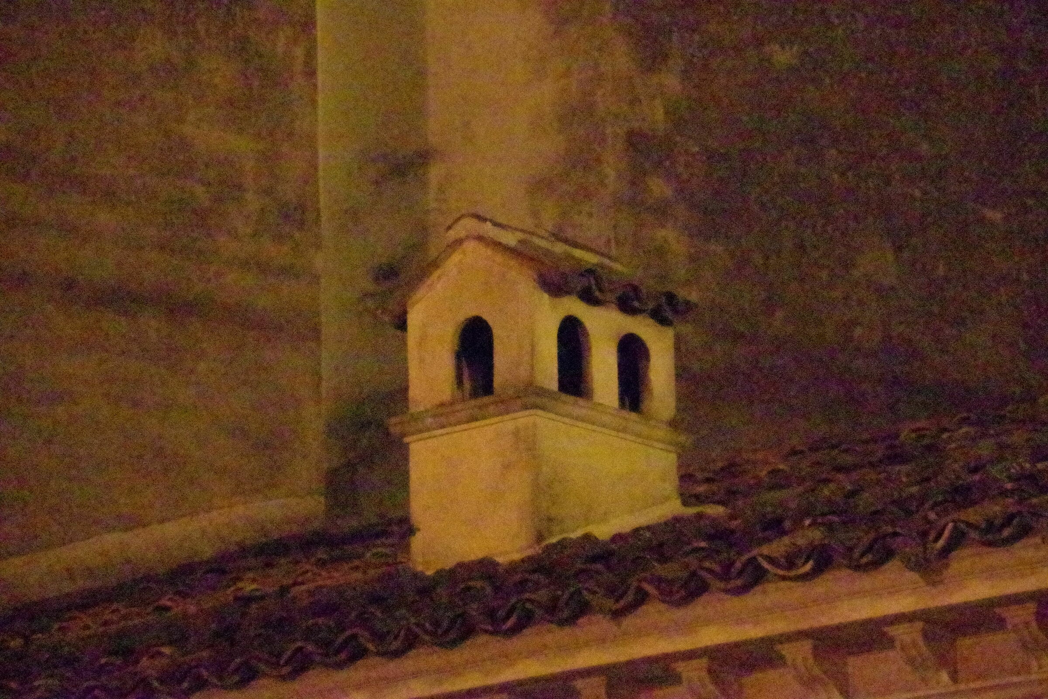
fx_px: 5880
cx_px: 524
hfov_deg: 10.2
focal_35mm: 202
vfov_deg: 6.8
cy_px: 350
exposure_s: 1/200
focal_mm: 135
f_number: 5.6
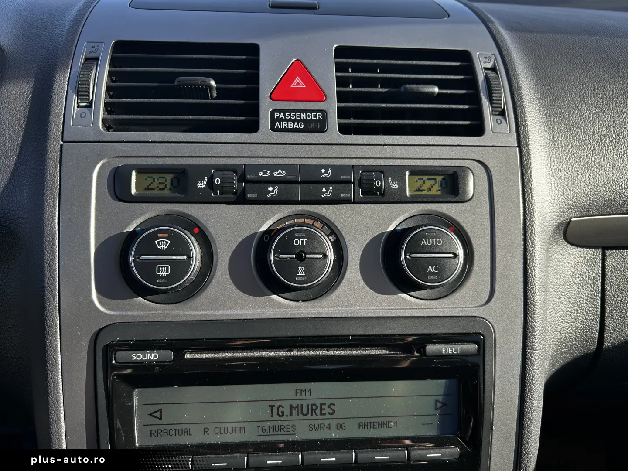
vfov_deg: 53.1
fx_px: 472
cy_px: 236
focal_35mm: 26
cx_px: 314
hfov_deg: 67.3
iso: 50
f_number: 1.5
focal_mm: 5.7
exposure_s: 1/370
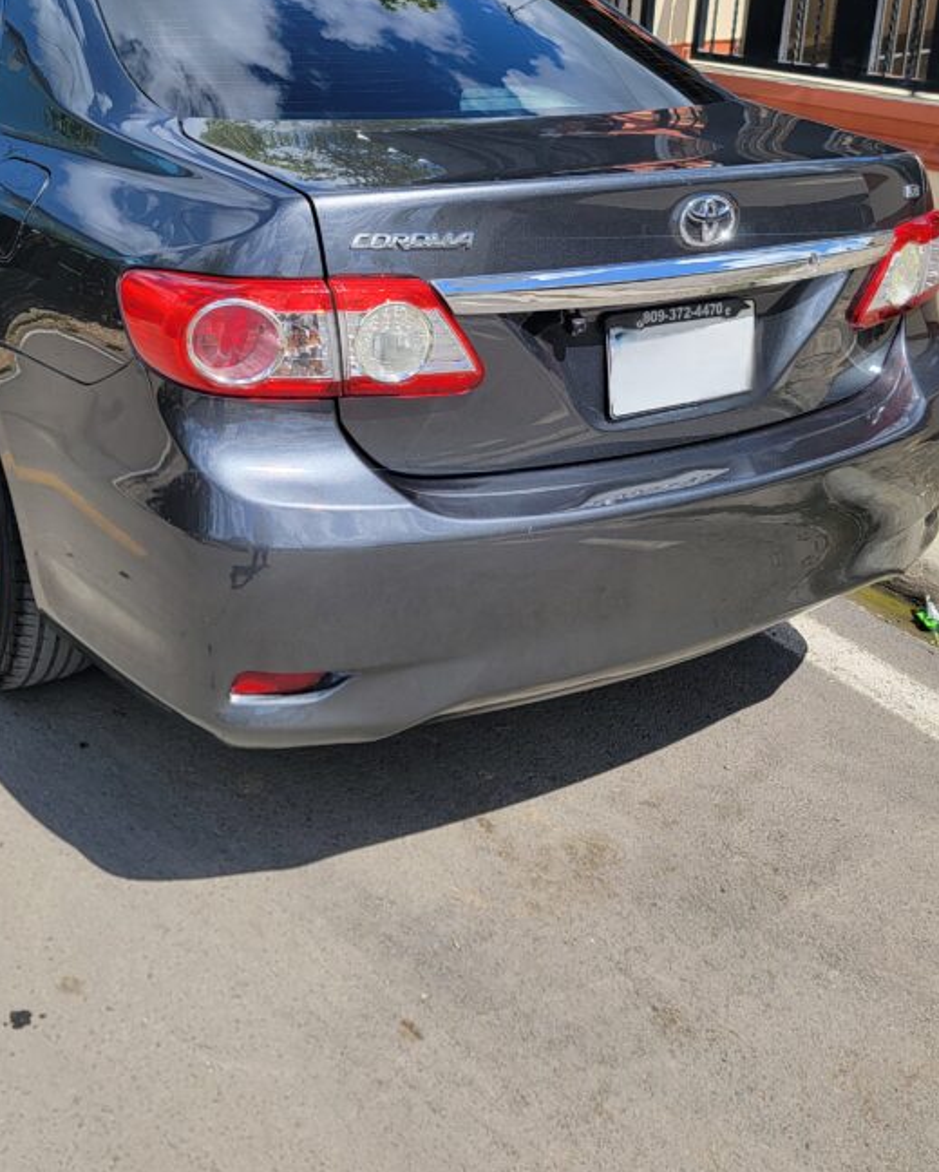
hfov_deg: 39.6
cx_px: 304
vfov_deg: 47.1
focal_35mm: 37
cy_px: 280
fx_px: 1284
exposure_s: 1/833
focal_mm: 6.7
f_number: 1.8
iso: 16
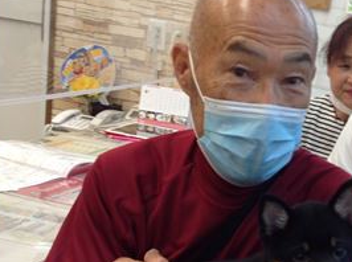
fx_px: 801
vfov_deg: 18.5
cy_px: 195
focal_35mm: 79
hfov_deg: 24.2
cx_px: 300
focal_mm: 4.28
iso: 64
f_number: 2.4
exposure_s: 1/40
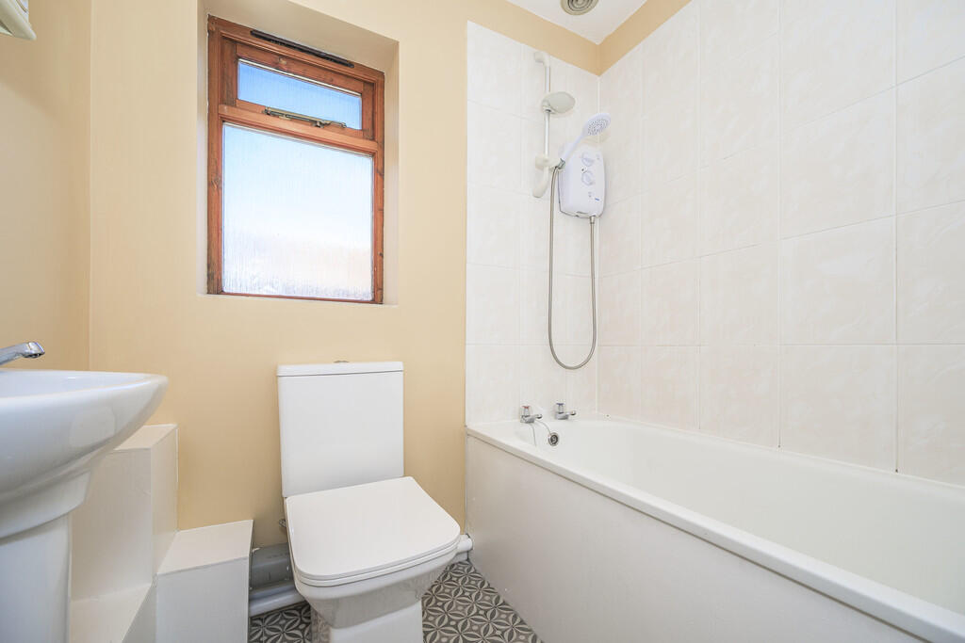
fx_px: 375
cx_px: 482
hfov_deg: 104.2
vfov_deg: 81.2
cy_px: 322
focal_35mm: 14
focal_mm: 14
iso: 320
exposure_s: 1/125
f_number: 7.1
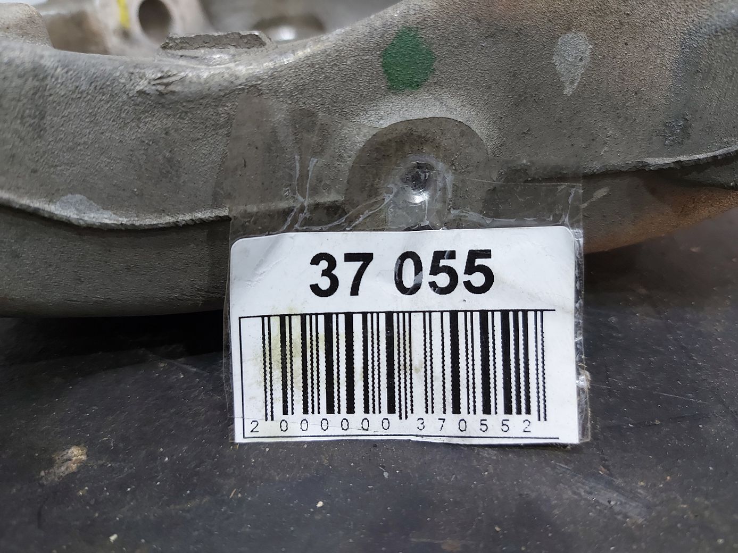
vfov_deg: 56.8
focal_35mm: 24
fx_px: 512
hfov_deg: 71.6
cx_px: 369
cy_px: 276
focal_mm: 5.23
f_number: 1.8
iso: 200
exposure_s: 1/50
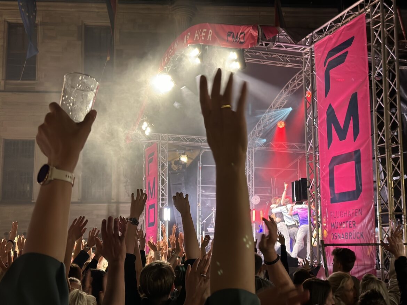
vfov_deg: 30.3
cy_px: 152
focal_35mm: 48
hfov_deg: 39.6
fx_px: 564
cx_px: 204
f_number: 1.78
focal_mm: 6.86
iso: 320
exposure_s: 1/53
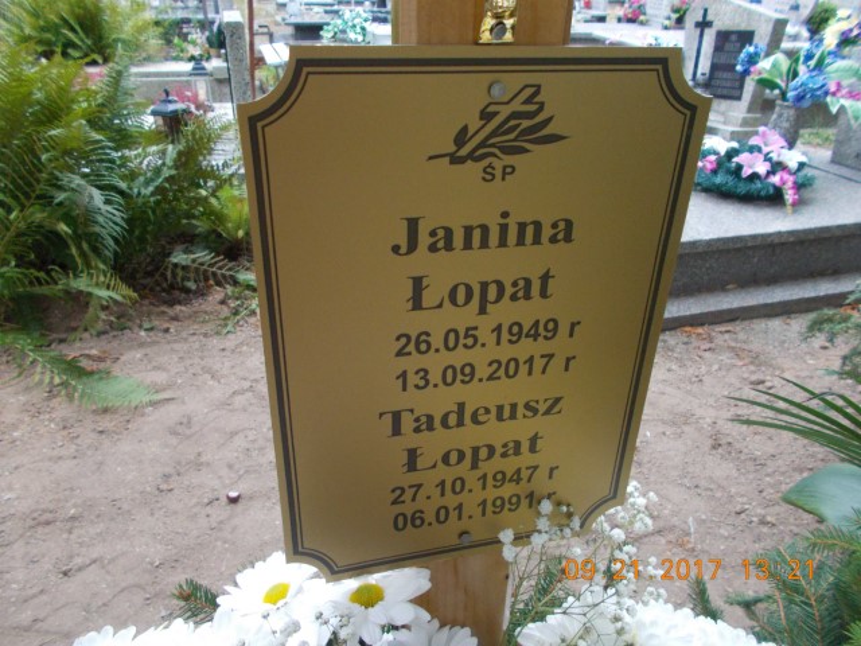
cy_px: 323
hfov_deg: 67.3
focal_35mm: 26
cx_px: 430
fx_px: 647
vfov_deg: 53.1
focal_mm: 4.6
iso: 320
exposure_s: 1/250
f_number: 3.2
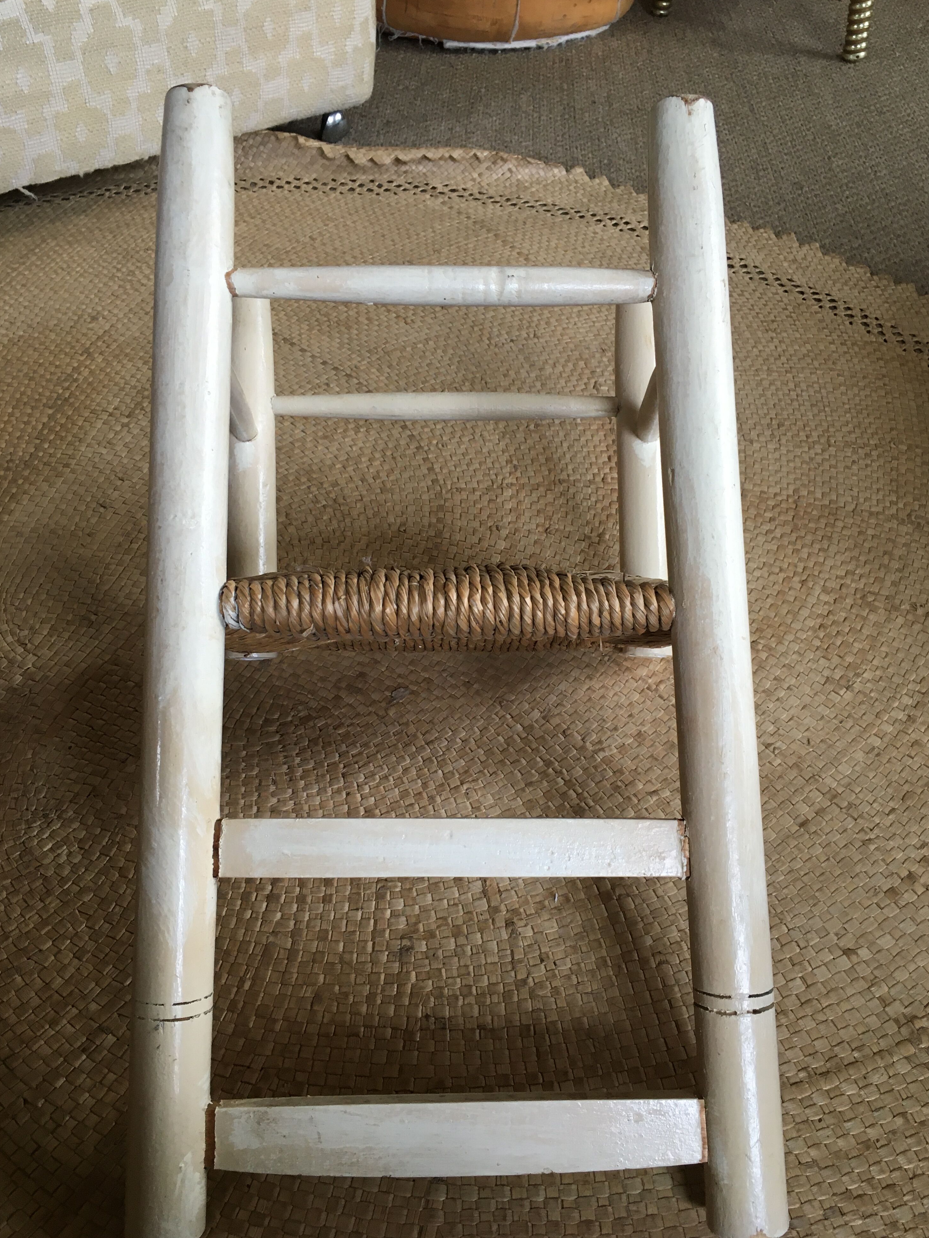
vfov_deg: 60.0
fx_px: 1074
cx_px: 473
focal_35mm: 30
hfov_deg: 46.8
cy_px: 616
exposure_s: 1/33
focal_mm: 4.15
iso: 80
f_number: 2.2
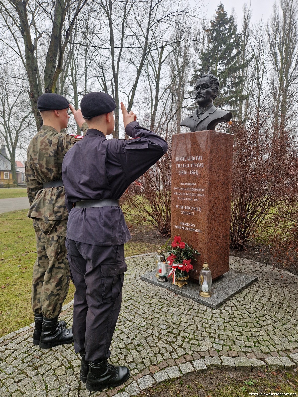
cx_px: 149
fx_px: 264
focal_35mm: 23
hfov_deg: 58.9
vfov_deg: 73.9
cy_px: 198
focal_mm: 5.4
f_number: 1.8
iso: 50
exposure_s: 1/180
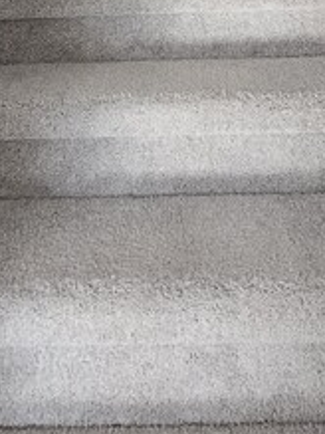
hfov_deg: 37.7
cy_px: -168
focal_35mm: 38
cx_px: 172
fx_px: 476
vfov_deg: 32.2
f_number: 2.2
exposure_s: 1/60
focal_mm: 2.2
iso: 160
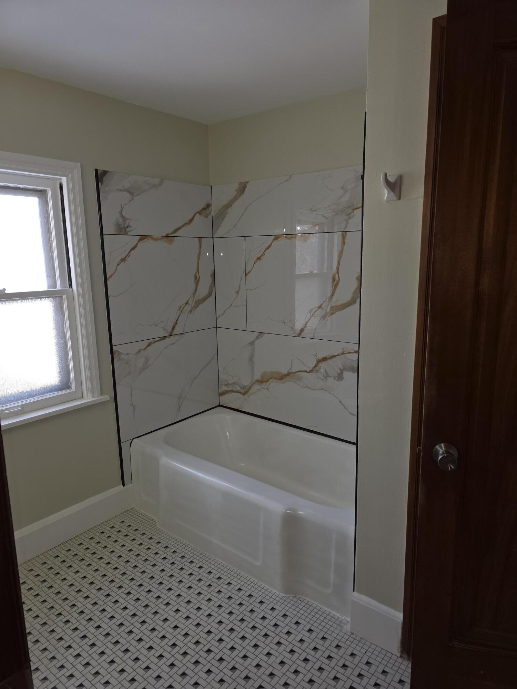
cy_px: 344
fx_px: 458
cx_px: 258
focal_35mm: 23
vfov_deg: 73.9
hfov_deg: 58.9
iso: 20
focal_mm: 6.3
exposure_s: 1/60
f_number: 1.7
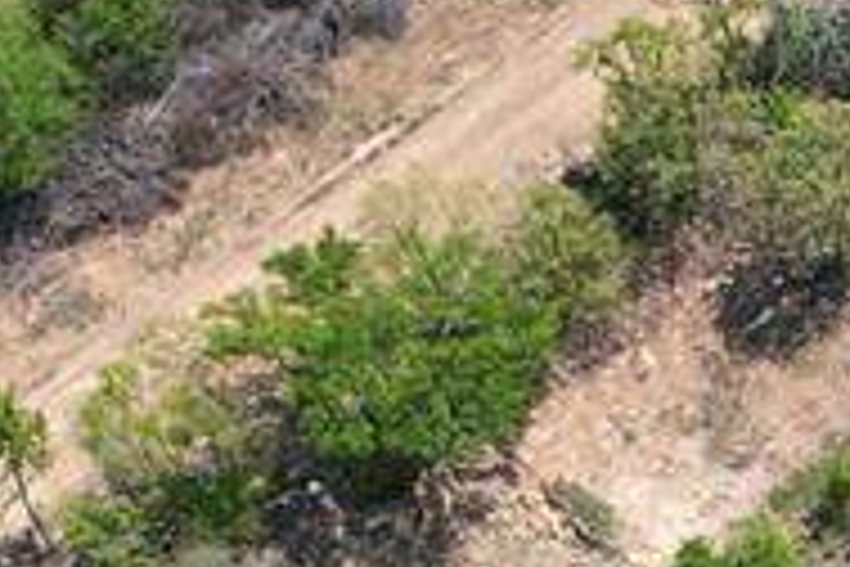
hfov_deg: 15.5
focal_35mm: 119
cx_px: 1360
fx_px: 2810
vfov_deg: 10.9
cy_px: 963
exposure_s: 1/1250
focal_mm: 8.38
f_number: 2.8
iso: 100
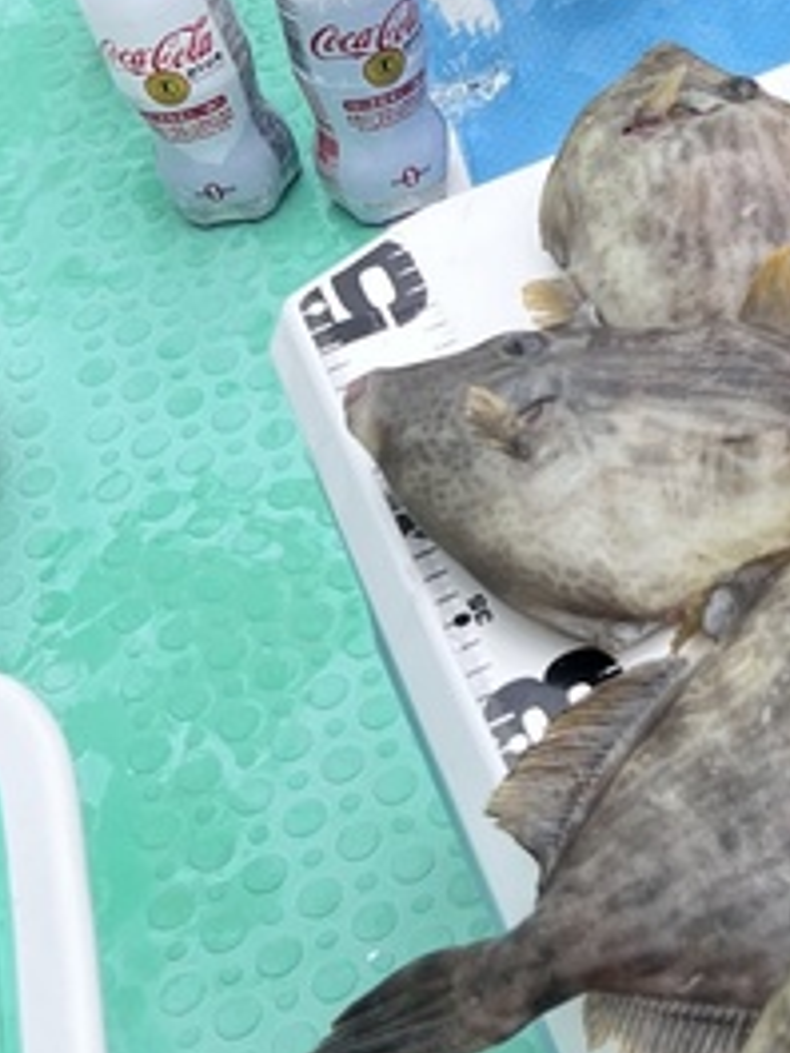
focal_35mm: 84
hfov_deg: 16.5
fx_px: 2556
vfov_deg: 22.7
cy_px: 108
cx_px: 1049
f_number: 1.5
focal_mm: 5.7
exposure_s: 1/1553
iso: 50
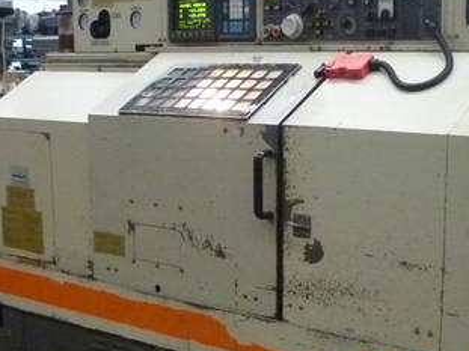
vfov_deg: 21.5
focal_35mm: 68
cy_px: 246
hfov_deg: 28.5
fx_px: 921
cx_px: 264
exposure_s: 1/8
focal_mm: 5.5
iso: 800
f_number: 2.8
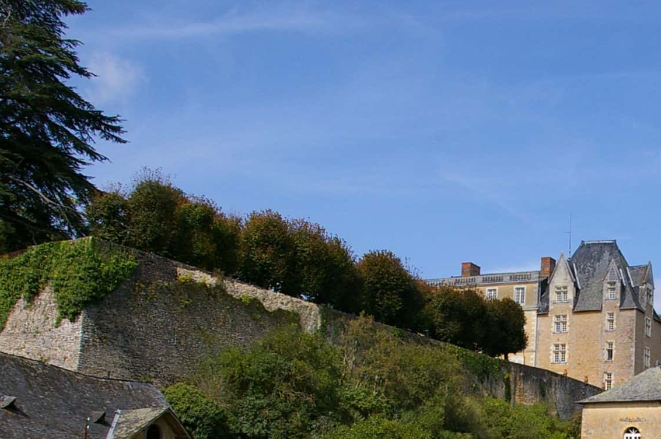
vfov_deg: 21.4
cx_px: 568
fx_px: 1119
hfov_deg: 31.7
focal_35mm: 61
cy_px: 440
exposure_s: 1/250
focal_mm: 18
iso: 200
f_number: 11
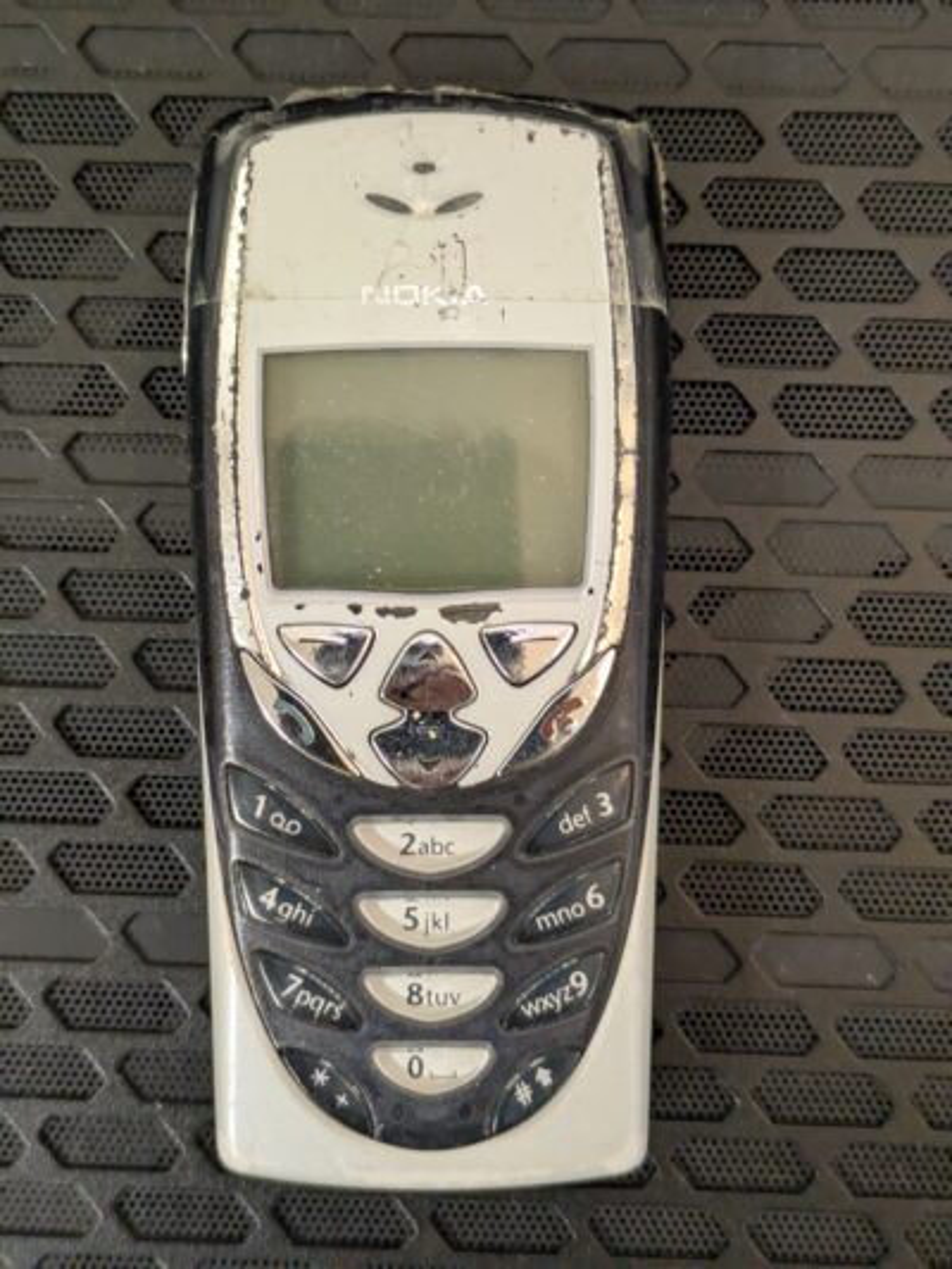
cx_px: 476
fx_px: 1869
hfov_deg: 28.6
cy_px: 634
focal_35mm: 51
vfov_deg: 37.5
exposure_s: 1/120
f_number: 1.89
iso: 1084
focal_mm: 5.43
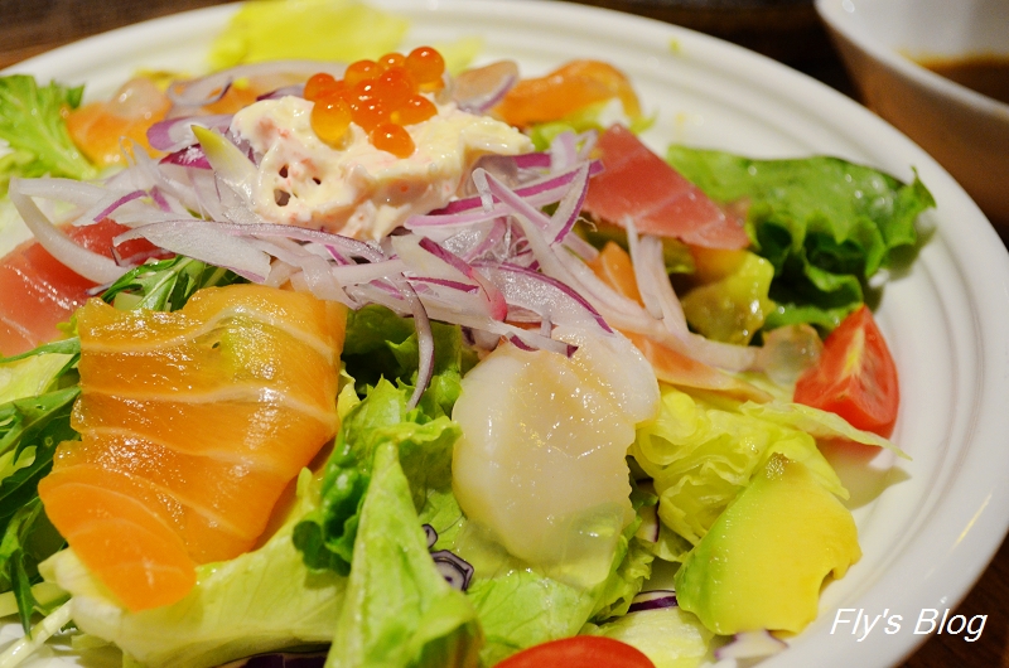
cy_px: 334
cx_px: 504
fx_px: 1594
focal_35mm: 57
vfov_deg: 23.7
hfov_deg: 35.1
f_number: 5
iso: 1600
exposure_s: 1/40
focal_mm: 38
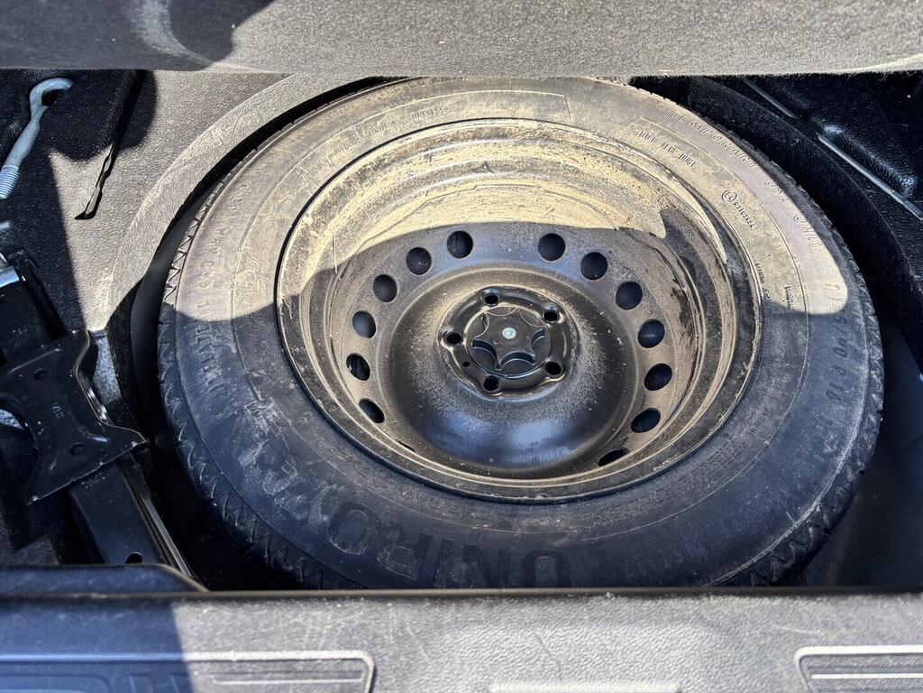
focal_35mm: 26
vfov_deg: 53.1
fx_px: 693
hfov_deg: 67.3
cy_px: 346
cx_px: 462
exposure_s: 1/174
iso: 40
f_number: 1.6
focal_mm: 5.96
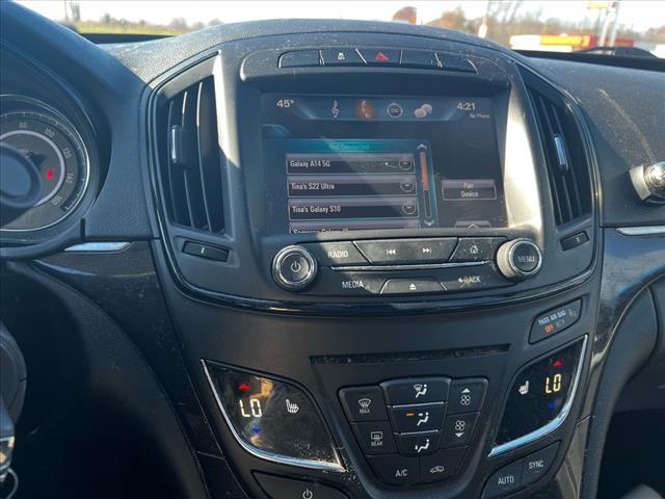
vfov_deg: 53.1
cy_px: 250
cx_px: 332
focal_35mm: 26
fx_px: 499
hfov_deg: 67.3
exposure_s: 1/140
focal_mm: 5.7
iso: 40
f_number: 1.5
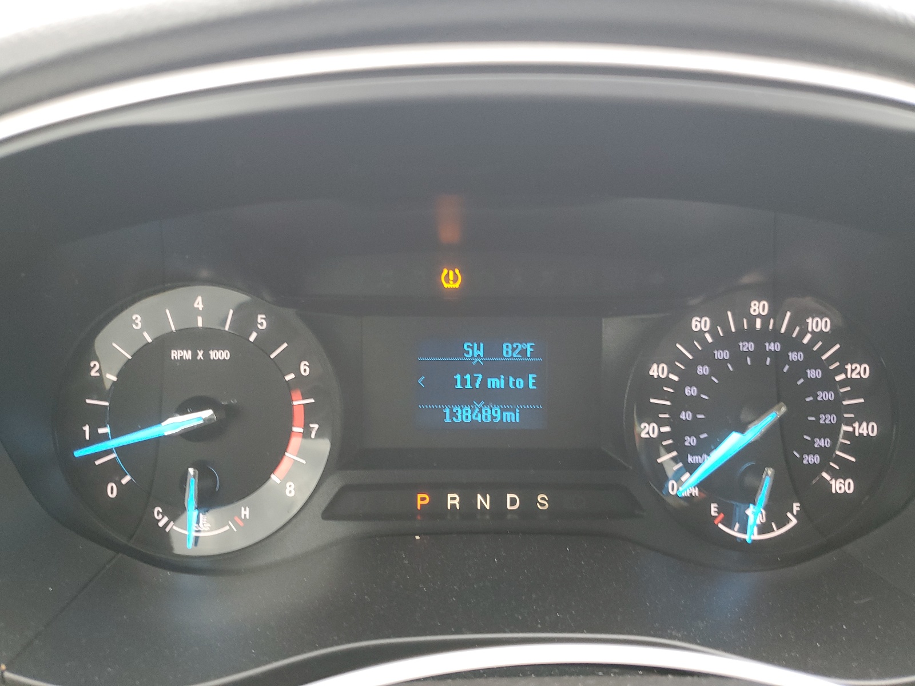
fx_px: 687
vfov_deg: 53.1
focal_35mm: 26
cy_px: 343
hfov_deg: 67.3
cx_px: 458
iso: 75
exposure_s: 1/60.2
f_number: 1.5
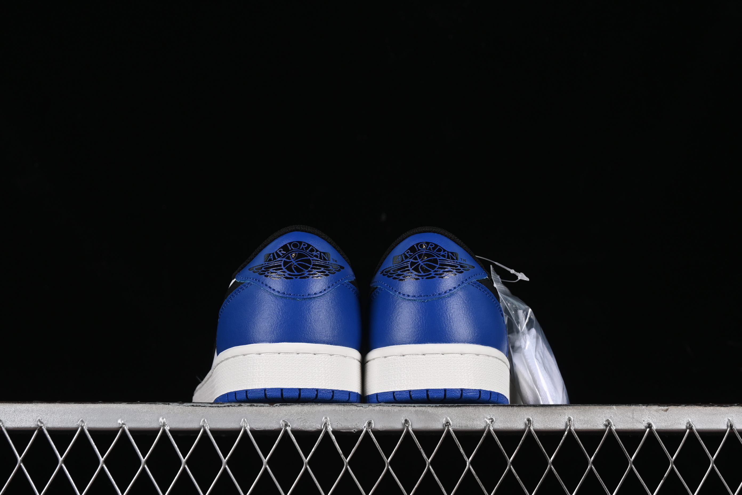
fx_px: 1546
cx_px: 371
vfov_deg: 18.2
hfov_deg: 27.0
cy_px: 248
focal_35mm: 75
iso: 160
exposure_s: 1/60
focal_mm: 50
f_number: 8
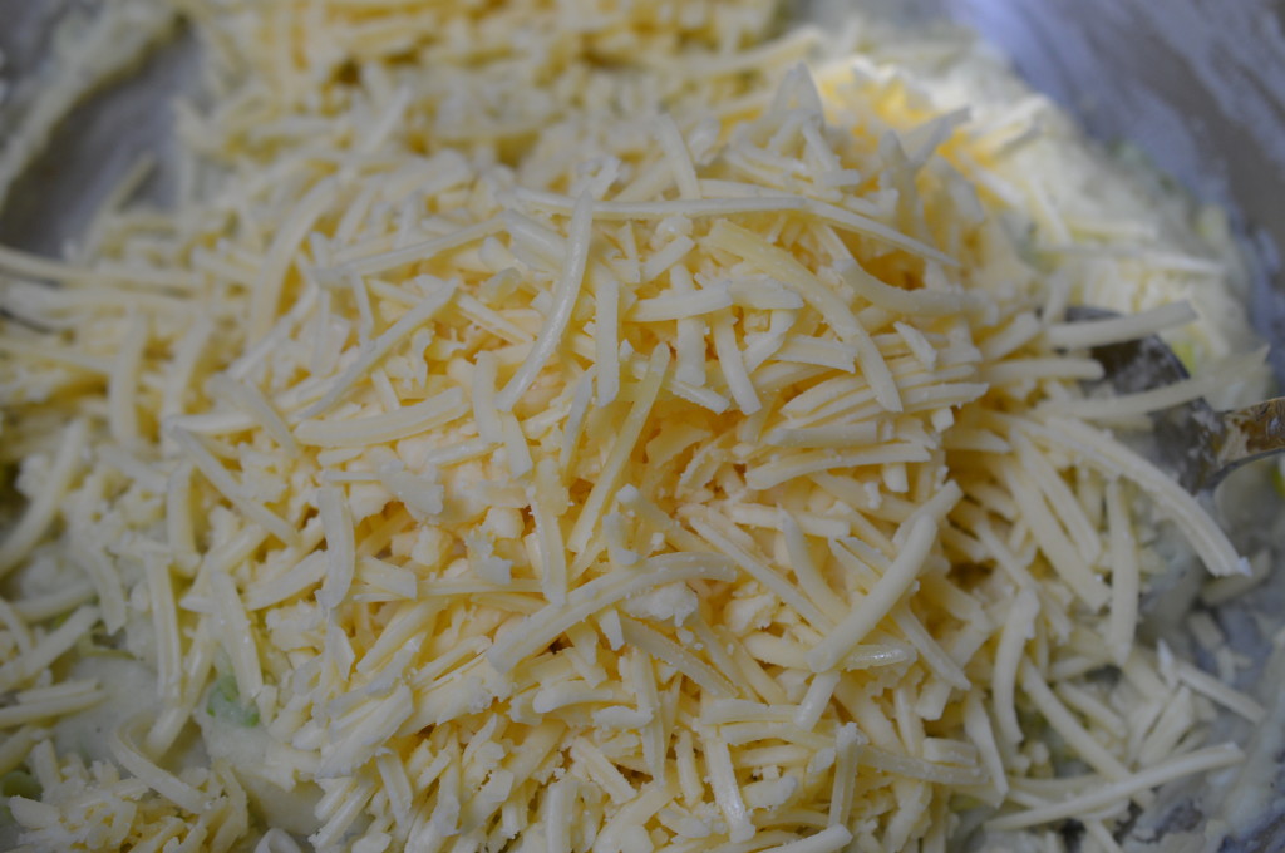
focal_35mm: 60
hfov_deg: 33.4
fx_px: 2139
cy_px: 426
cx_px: 642
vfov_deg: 22.6
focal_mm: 40
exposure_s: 1/100
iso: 400
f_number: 5
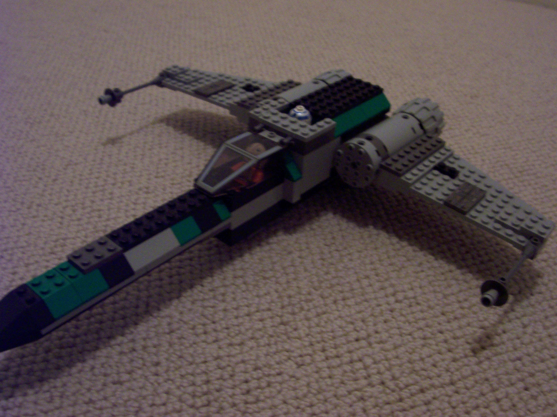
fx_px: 595
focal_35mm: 37
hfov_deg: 50.1
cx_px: 278
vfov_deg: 38.7
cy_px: 208
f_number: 2.8
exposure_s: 1/8
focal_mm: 5.6
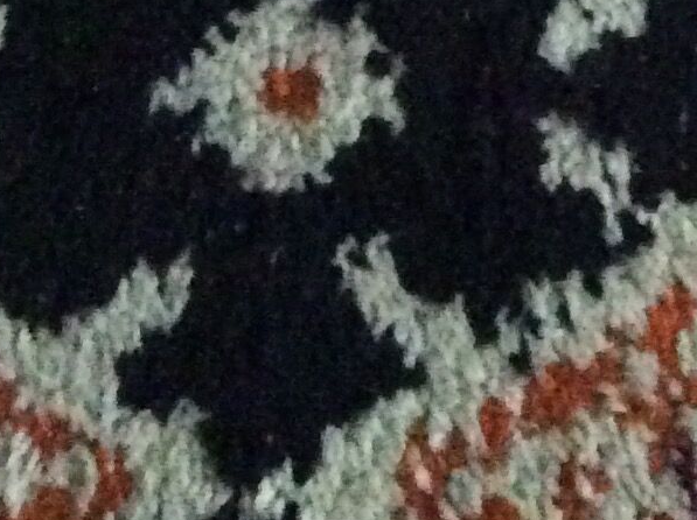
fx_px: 2795
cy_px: -556
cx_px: 716
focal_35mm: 139
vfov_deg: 9.8
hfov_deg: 14.0
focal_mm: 3.3
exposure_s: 1/15
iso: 800
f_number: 2.4
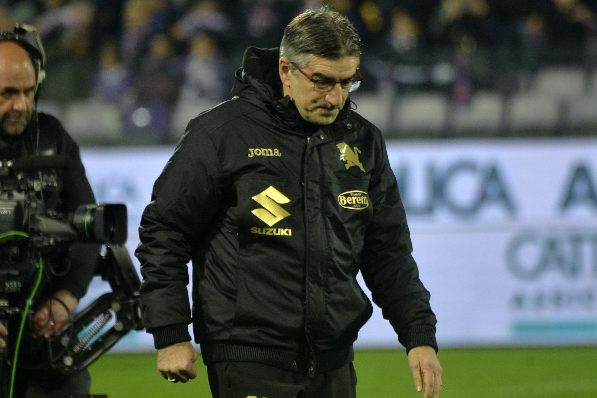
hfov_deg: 5.2
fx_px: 6633
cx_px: 298
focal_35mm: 400
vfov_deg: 3.4
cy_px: 199
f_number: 5.6
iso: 3200
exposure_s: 1/1000
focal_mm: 400
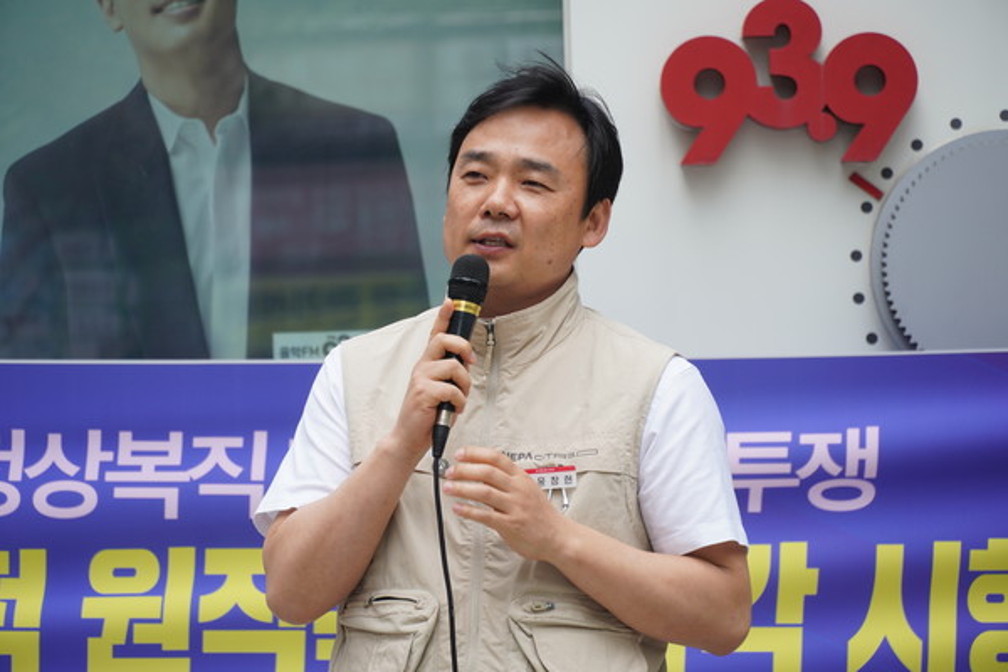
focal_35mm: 194
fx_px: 5418
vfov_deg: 7.1
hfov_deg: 10.6
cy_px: 336
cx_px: 504
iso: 100
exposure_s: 1/200
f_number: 5.6
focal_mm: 129
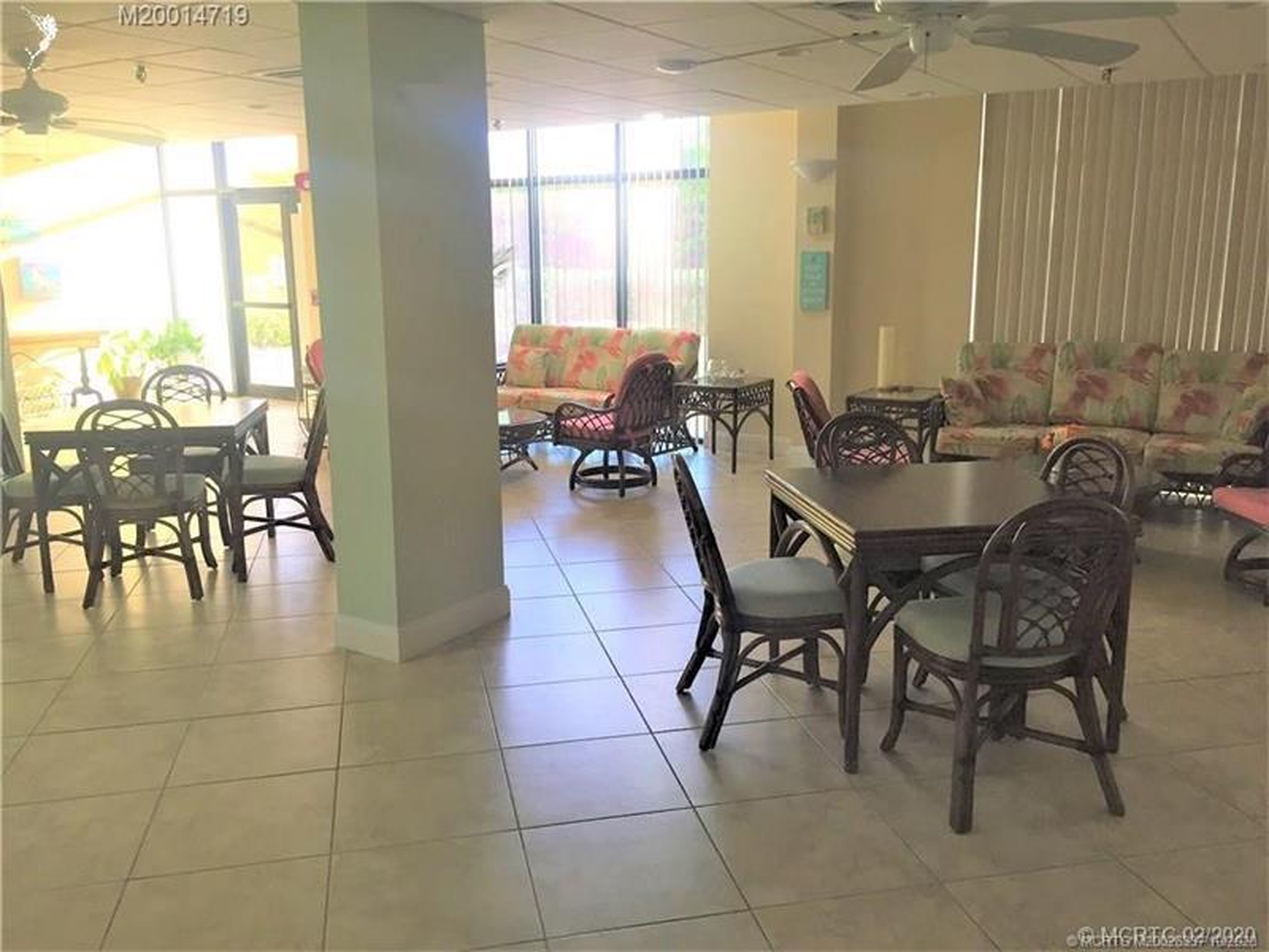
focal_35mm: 29
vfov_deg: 48.2
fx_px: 1063
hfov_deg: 61.7
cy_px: 476
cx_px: 634
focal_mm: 4.15
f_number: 2.2
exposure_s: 1/30
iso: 40
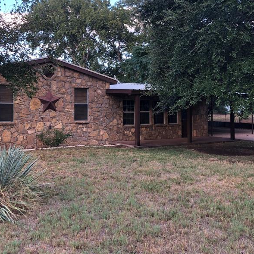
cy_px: 108
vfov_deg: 39.1
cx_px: 91
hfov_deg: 38.8
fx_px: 357
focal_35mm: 43
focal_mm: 3.99
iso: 40
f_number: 1.8
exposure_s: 1/120
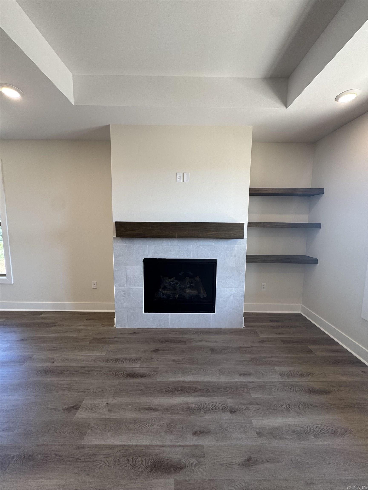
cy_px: 245
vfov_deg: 102.1
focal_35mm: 14
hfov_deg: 85.7
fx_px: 198
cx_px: 184
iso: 100
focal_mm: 2.22
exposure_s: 1/120
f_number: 2.2
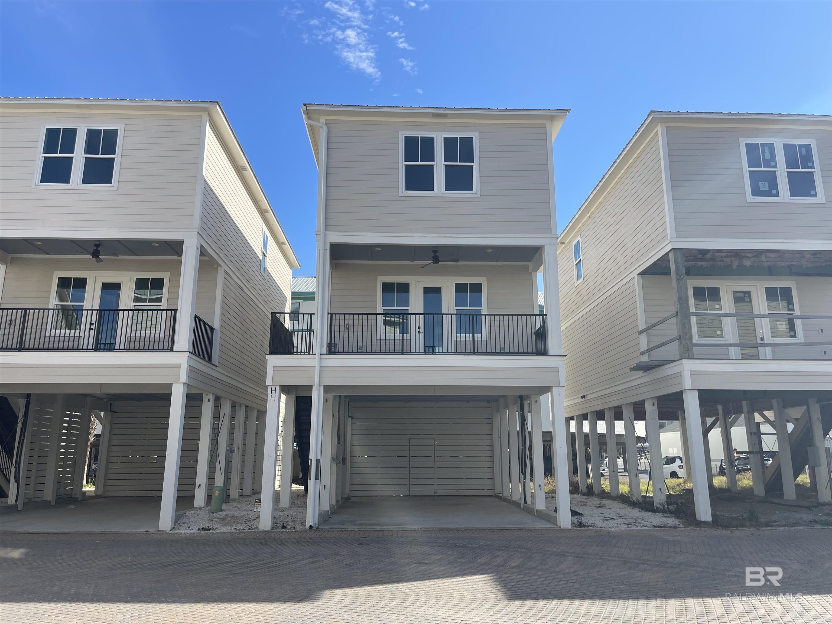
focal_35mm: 25
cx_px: 416
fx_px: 601
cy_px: 312
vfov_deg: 54.9
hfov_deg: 69.4
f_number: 1.6
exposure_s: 1/2597
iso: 32
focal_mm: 5.1
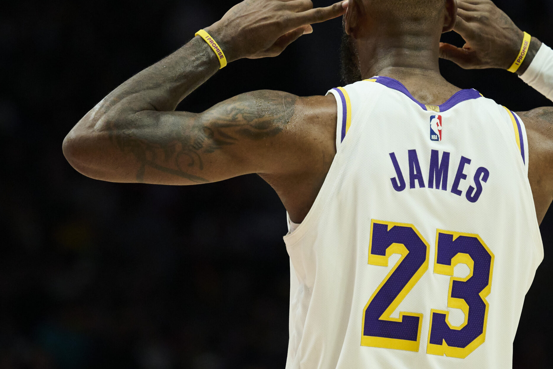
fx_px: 3041
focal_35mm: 198
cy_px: 142
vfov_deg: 6.9
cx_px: 350
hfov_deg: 10.4
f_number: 2.8
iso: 3200
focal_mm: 145
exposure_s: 1/1600
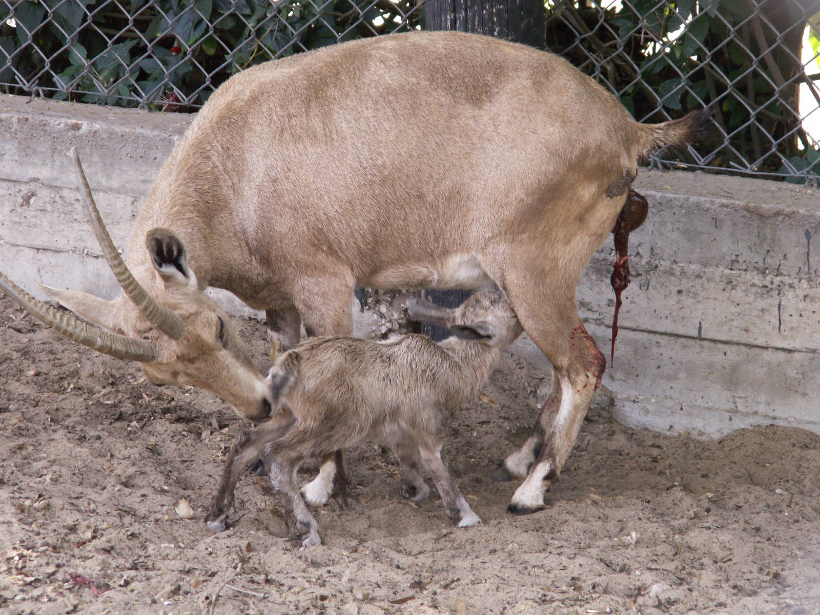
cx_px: 410
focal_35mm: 172
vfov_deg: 8.6
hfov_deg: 11.5
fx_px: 4074
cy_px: 308
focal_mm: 28.14
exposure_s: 1/40
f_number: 4
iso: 80
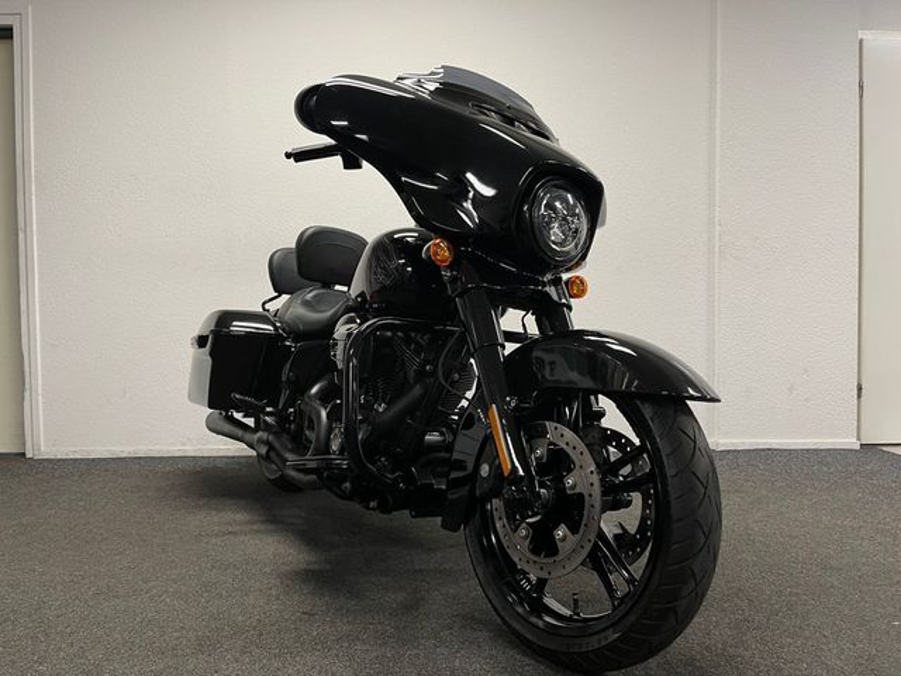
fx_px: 677
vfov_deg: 53.1
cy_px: 338
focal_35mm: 26
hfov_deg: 67.3
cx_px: 450
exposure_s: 1/50
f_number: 1.6
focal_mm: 5.1
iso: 80
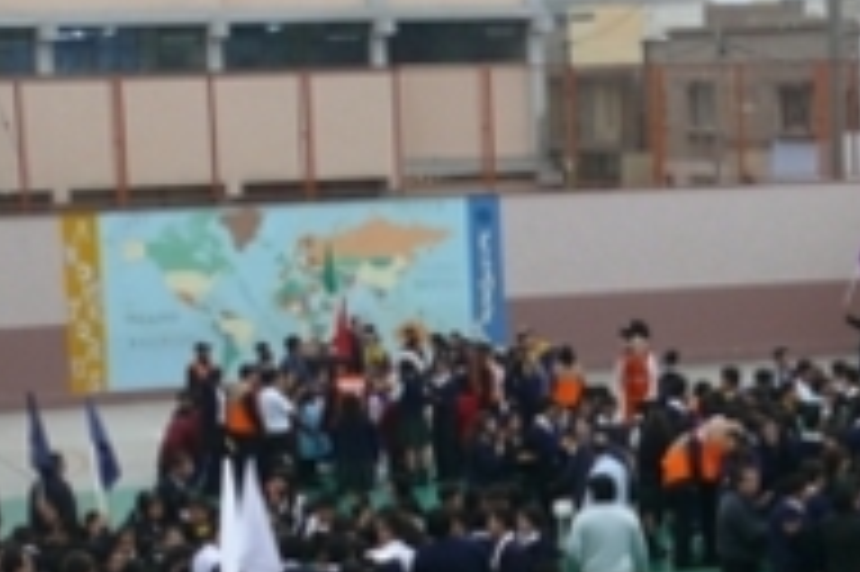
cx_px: 1153
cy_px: 761
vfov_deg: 10.9
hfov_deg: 15.9
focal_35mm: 122
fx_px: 2912
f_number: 4
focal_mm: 7.4
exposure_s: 1/100
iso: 100
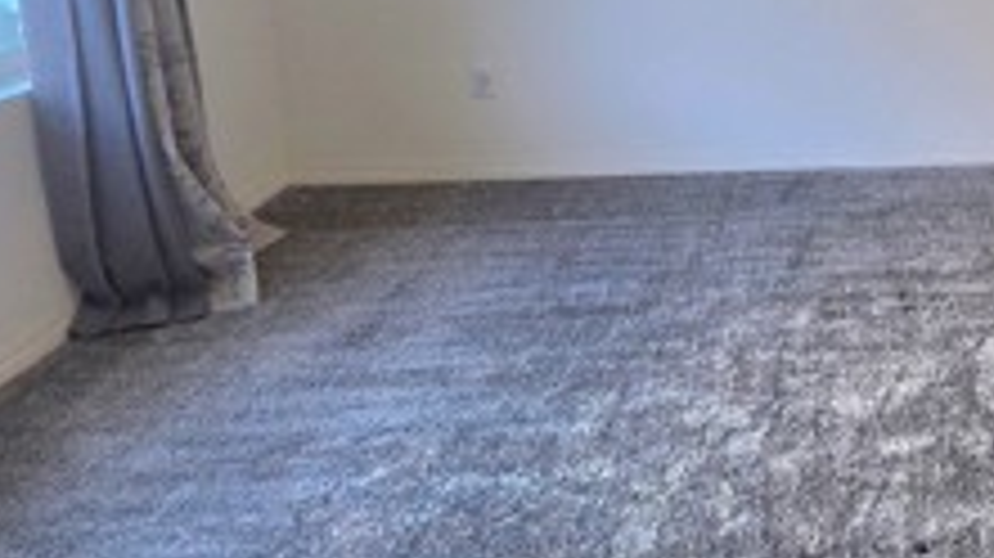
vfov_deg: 26.8
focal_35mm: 41
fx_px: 1080
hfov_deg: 42.7
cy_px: -45
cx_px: 990
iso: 80
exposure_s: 1/60.2
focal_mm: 2.2
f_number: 2.2
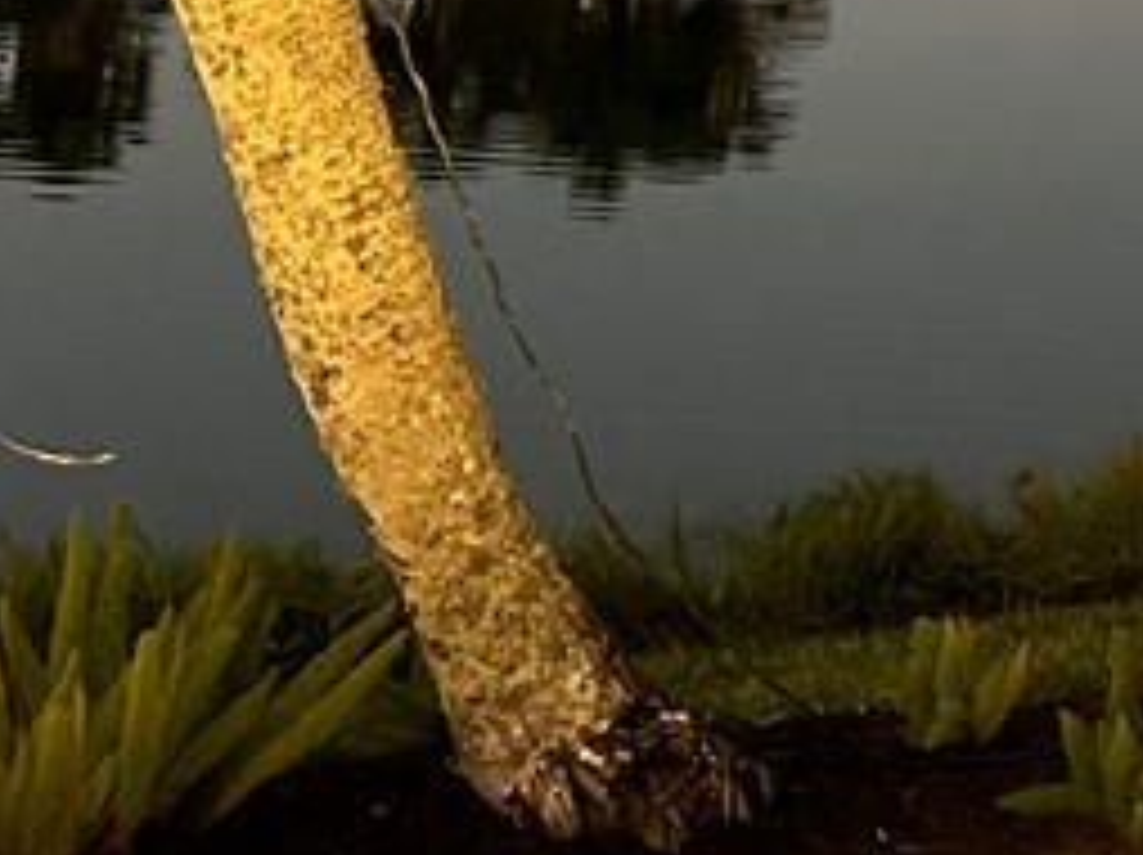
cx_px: 1796
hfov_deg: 16.7
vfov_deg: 13.6
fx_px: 3464
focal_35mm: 105
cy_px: -216
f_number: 1.5
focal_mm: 5.7
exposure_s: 1/30
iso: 640
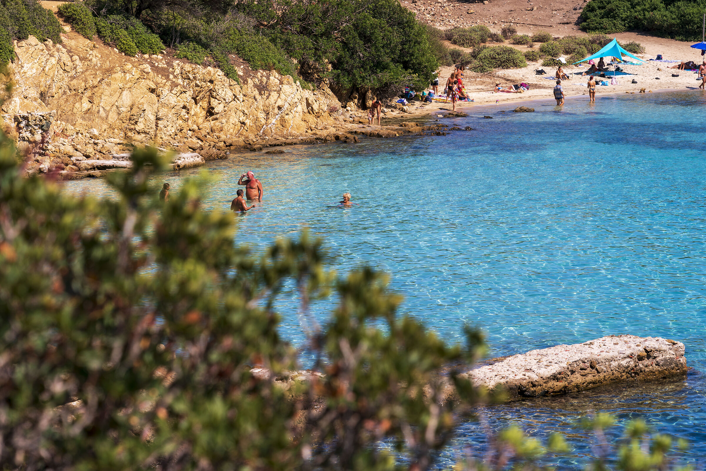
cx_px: 353
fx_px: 2059
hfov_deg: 19.5
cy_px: 236
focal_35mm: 105
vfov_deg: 13.0
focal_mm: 105
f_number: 8
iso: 100
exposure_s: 1/400
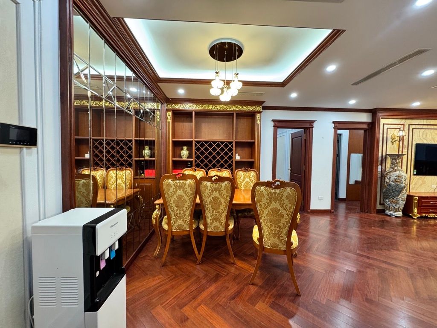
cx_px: 218
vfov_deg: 85.7
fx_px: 177
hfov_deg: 102.1
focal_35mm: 14
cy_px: 164
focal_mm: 2.22
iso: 250
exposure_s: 1/50
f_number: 2.2
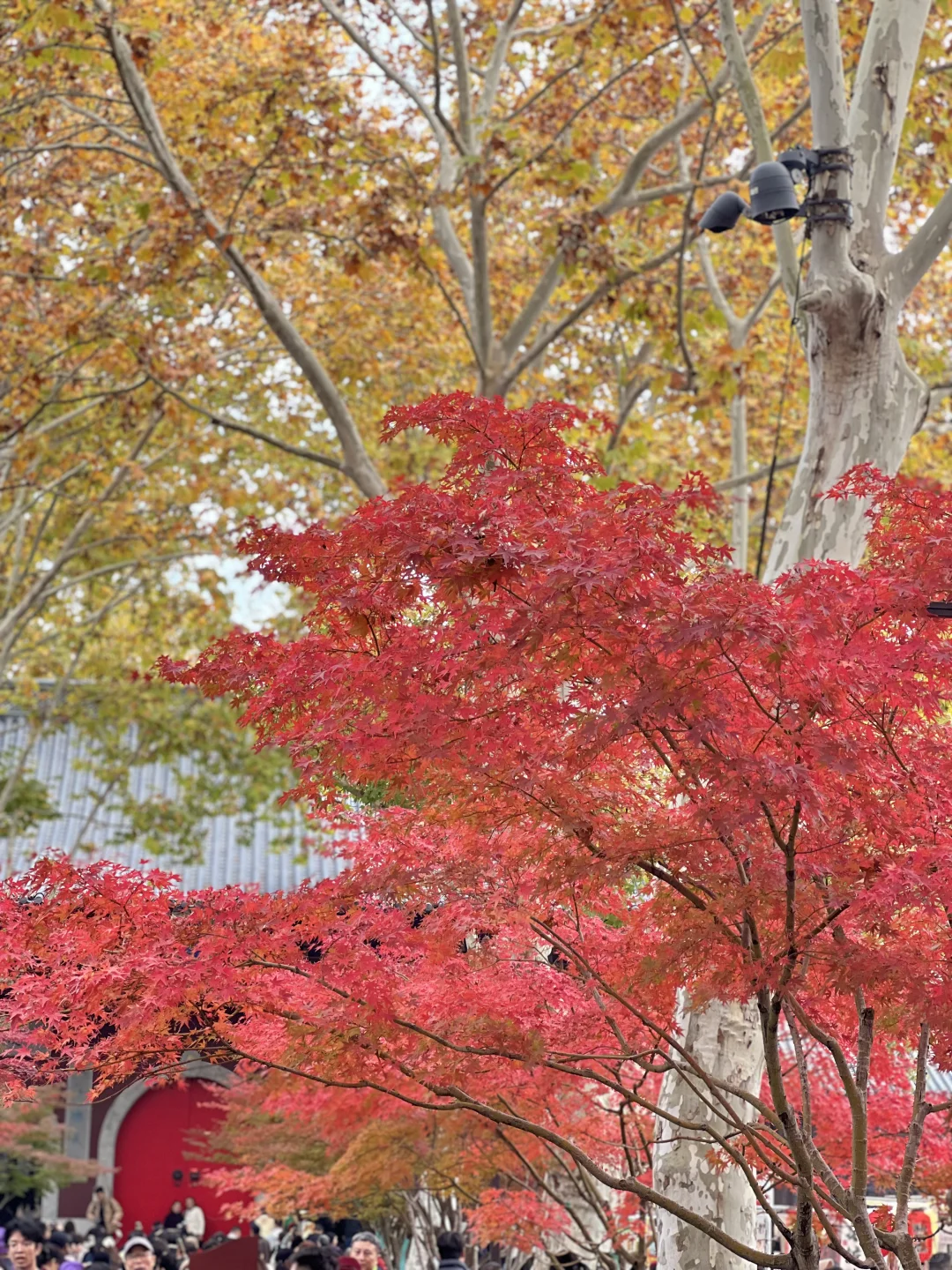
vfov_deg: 25.3
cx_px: 476
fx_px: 2824
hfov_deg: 19.1
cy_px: 635
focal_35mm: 77
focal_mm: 9
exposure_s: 1/121
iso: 80
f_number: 2.8
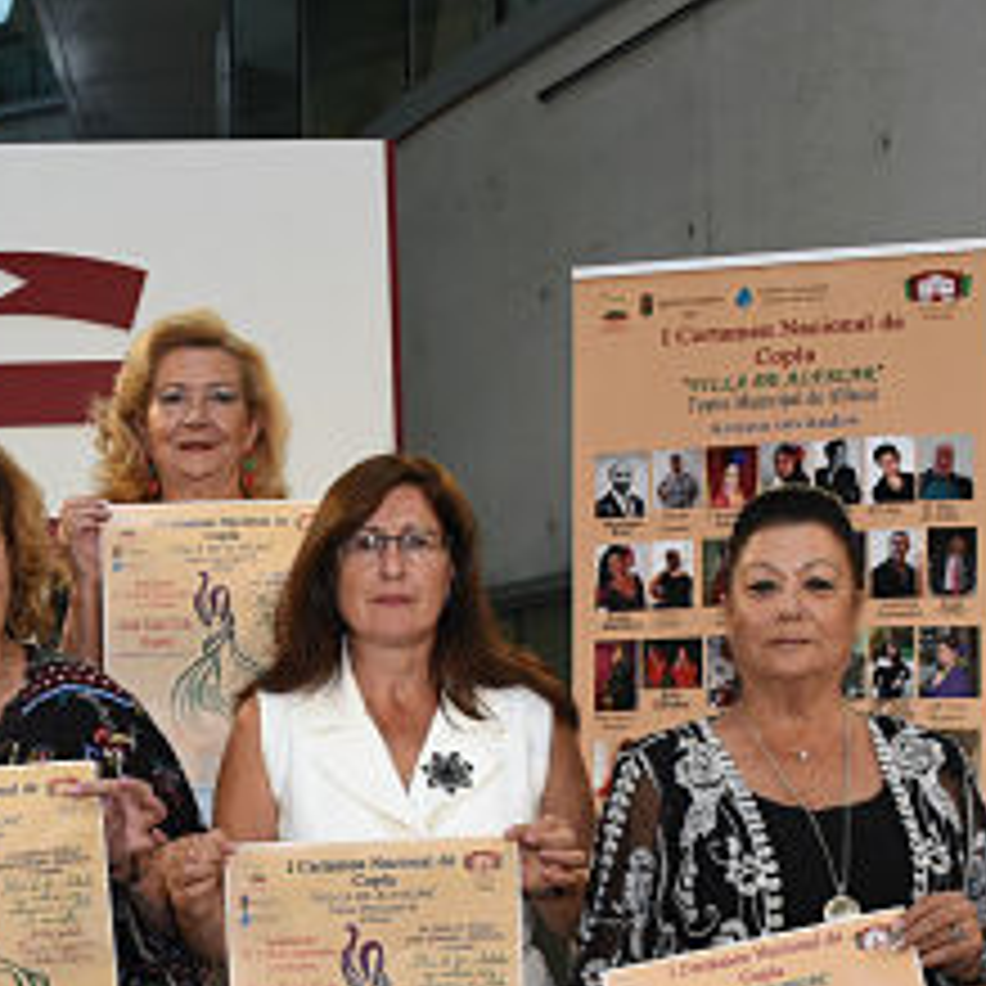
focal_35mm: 62
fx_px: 1998
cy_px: 959
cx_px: 169
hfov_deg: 27.1
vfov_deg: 26.4
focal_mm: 24
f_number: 8
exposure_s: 1/125
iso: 1600
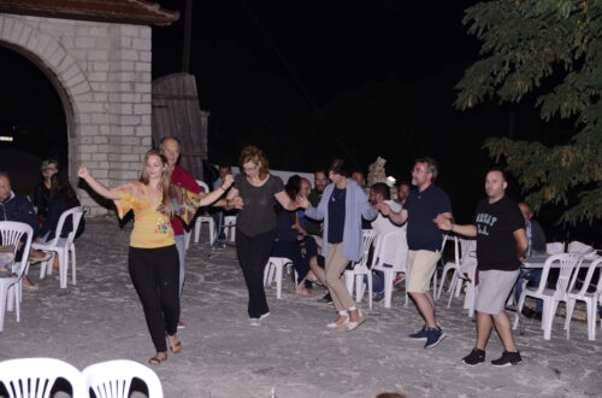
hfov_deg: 33.5
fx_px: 1000
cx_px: 301
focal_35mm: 60
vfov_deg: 22.5
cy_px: 199
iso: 160
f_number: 3.8
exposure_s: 1/200
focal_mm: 40
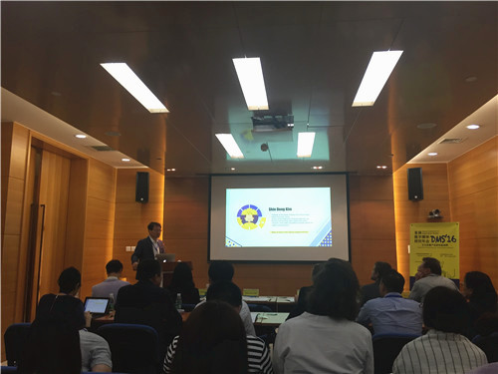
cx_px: 249
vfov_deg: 48.2
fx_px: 417
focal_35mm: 29
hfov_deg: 61.7
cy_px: 187
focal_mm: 4.15
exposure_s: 1/33
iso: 64
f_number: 2.2
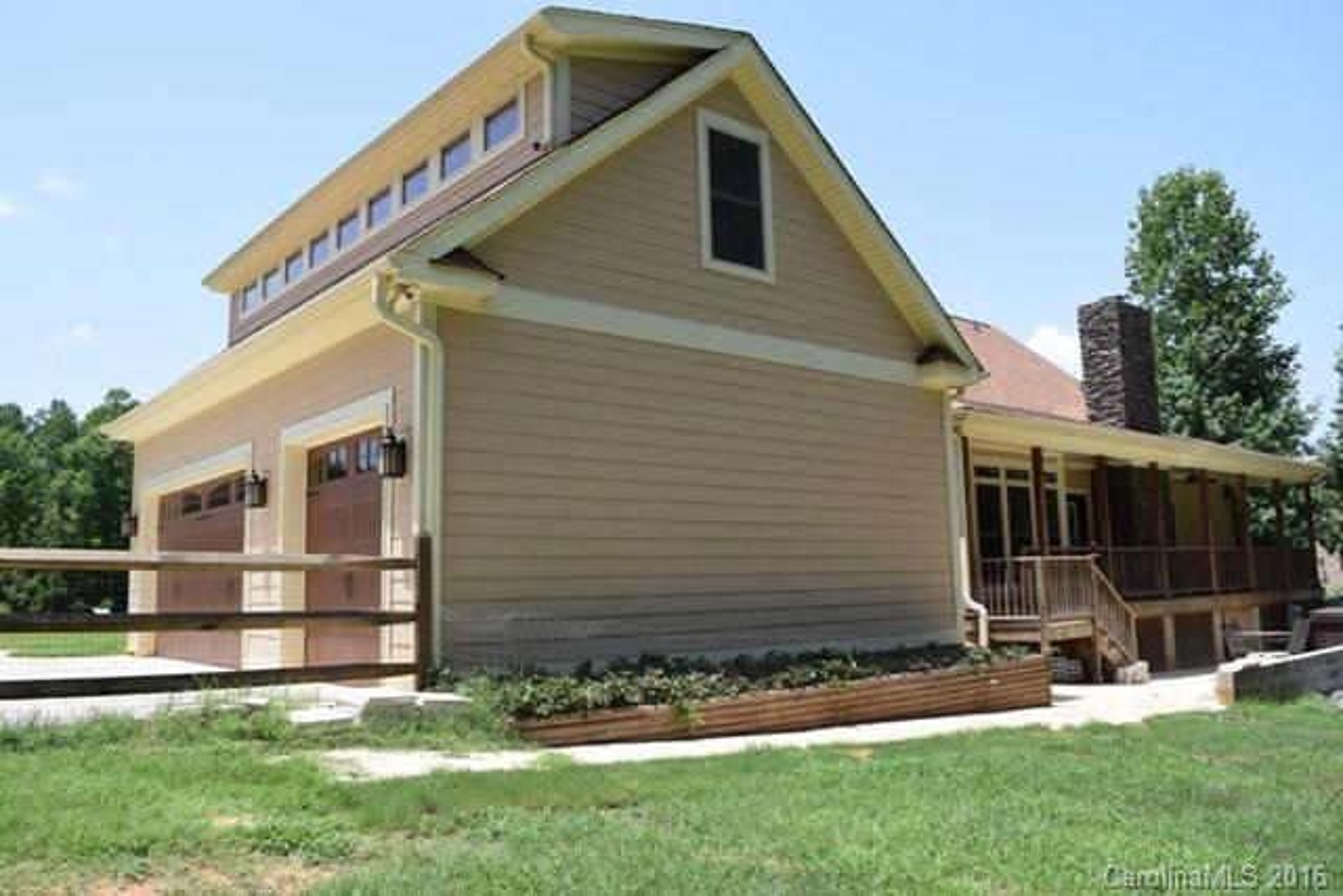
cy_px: 448
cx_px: 672
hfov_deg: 67.4
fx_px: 1007
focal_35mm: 27
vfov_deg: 48.0
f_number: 9
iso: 200
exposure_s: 1/320
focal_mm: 18
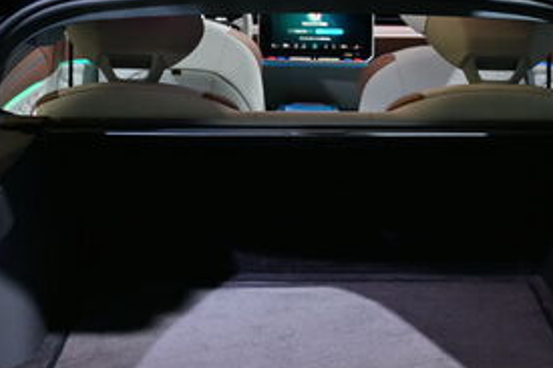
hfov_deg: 23.4
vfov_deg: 15.6
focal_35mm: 87
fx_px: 1336
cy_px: 287
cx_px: 308
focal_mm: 26
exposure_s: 1/40
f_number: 4.5
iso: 200
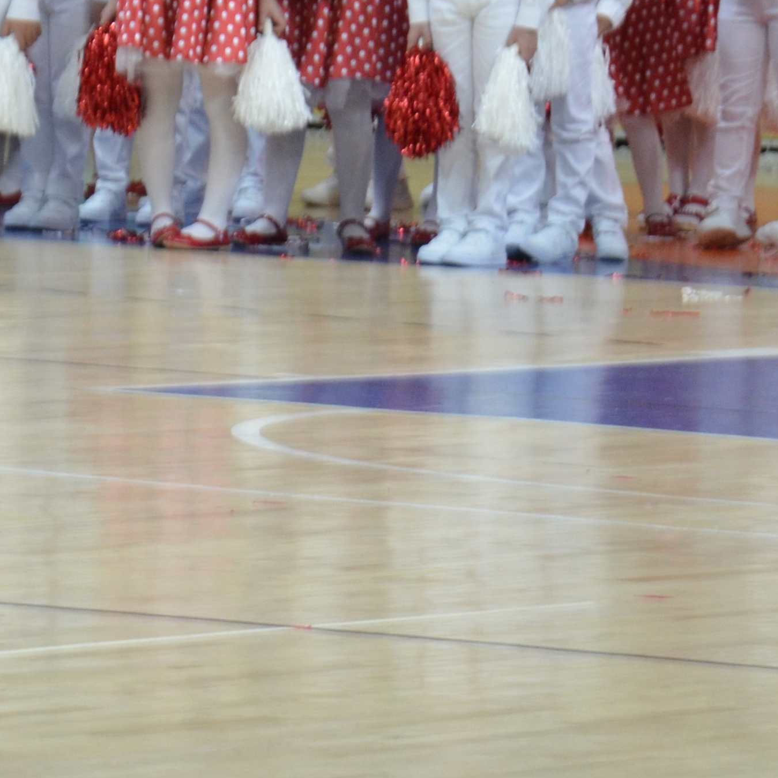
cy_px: 178
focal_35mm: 489
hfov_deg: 3.6
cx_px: 64
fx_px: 12423
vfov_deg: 3.6
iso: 800
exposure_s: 1/40
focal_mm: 105
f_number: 5.6
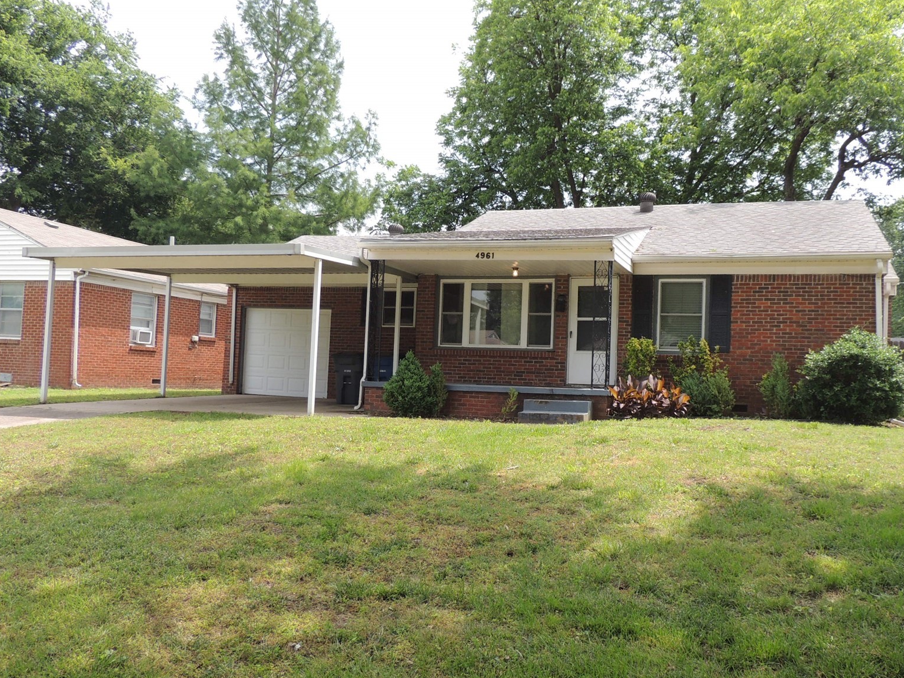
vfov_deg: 46.8
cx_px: 500
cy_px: 341
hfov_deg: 59.8
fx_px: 783
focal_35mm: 30
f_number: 3
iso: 100
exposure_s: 1/500
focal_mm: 4.3
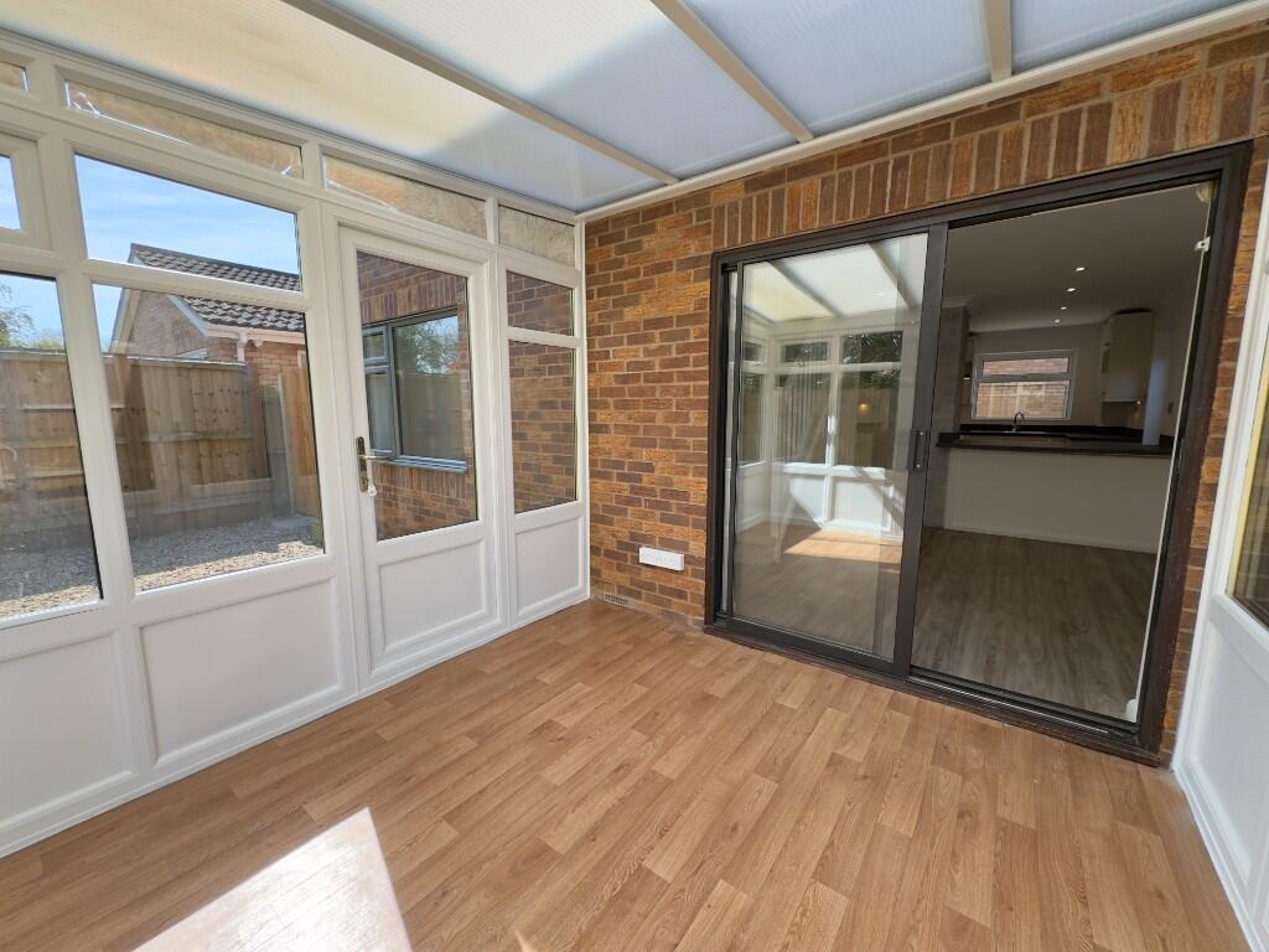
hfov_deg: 102.1
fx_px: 513
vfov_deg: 85.7
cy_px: 476
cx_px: 634
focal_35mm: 14
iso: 40
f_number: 2.2
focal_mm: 2.22
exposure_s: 1/328
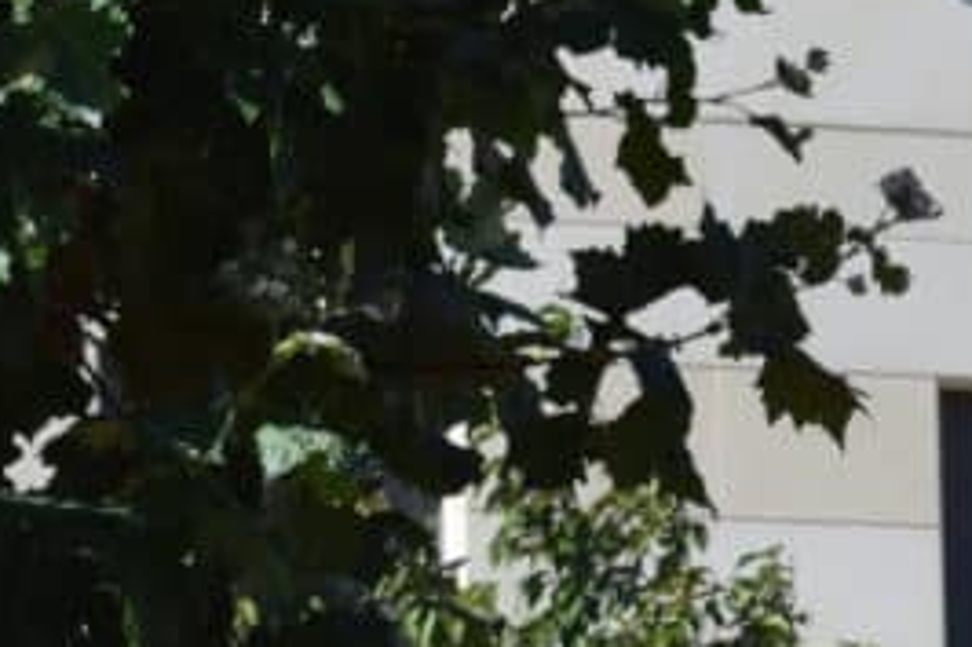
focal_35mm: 372
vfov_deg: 3.7
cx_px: 1524
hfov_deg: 5.5
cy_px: 1239
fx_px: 10044
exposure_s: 1/400
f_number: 10
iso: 200
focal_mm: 55
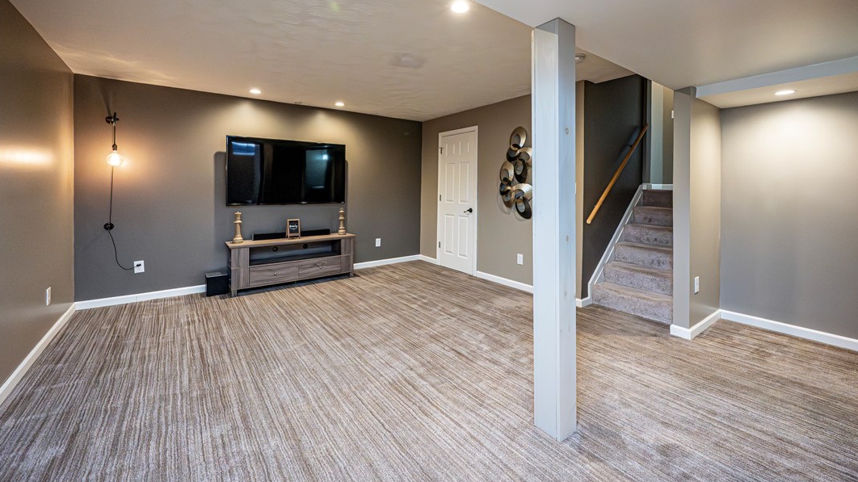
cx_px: 437
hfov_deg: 103.0
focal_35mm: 15
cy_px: 195
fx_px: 341
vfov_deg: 69.9
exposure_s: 1/160
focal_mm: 14
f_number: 8
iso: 10000
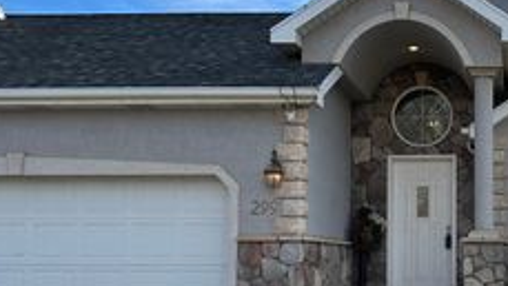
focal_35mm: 57
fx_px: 768
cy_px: 207
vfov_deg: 21.0
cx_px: 473
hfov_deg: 34.2
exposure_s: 1/2809
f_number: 1.78
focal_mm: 6.86
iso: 80
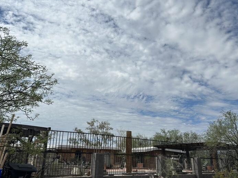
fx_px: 206
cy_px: 92
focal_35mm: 30
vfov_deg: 46.8
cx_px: 121
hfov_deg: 60.0
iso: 50
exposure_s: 1/14286
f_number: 1.5
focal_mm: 5.7
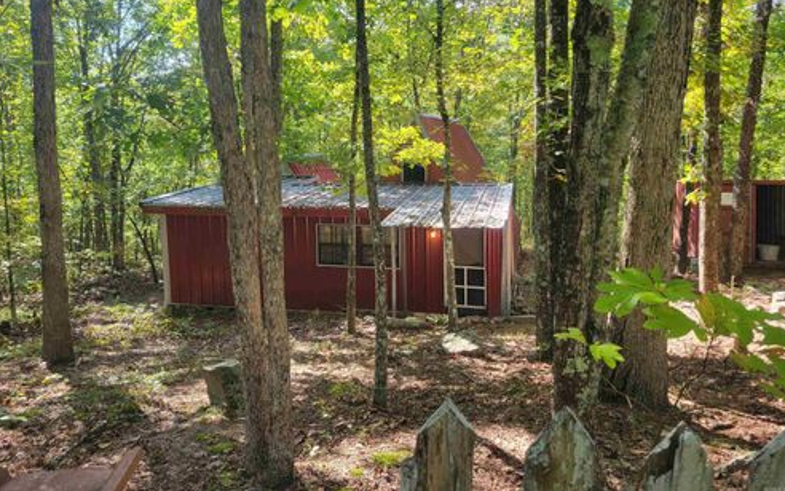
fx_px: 599
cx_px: 391
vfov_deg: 44.3
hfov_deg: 66.4
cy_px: 194
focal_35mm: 28
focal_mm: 5.4
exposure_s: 1/161
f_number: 1.8
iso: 40
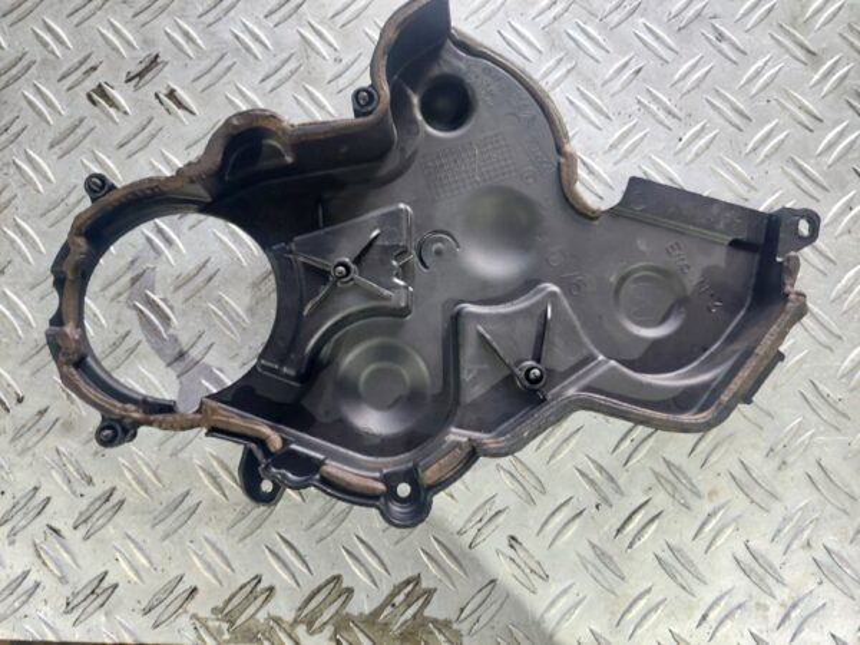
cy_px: 322
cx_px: 430
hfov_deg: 69.4
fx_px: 621
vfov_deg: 54.9
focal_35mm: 25
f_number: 1.8
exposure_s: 1/50
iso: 320
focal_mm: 5.23
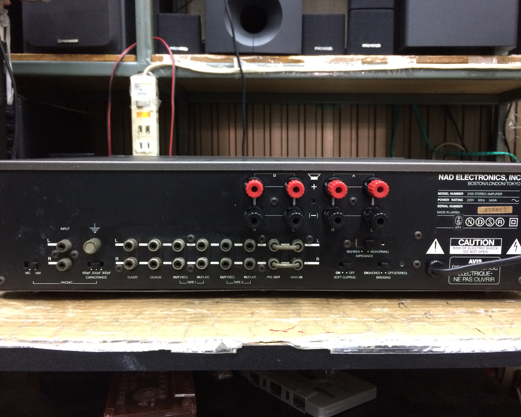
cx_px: 264
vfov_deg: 47.1
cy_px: 206
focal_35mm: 31
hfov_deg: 57.2
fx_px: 478
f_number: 2.2
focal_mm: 4.15
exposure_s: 1/20
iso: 250
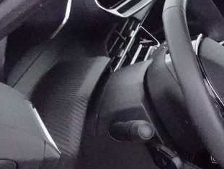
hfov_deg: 16.3
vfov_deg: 13.2
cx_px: 329
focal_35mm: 111
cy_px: 156
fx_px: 719
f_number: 3.5
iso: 3200
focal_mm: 4.25
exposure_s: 1/30
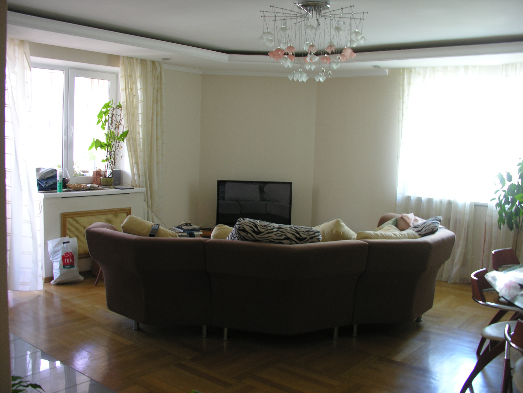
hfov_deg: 52.6
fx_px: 529
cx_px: 262
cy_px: 196
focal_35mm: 35
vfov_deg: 40.7
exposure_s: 1/3.9
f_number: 2.8
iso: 50
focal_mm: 8.9
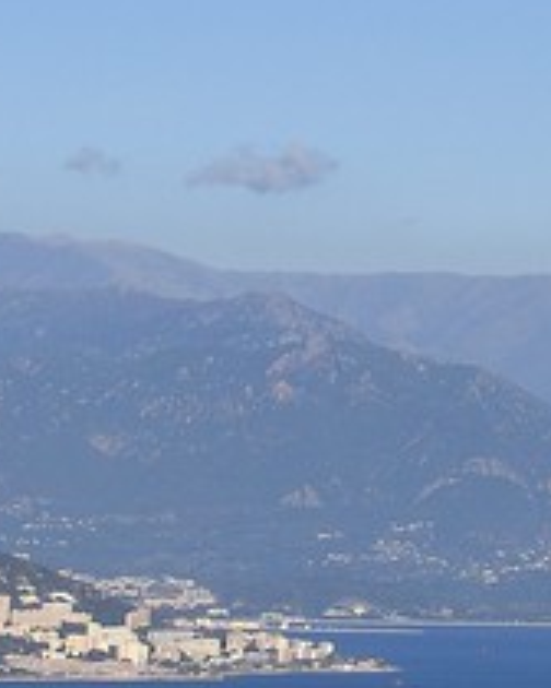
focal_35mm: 343
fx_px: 6992
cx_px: -1571
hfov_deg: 4.2
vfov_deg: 5.5
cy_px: 1550
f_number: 10
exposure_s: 1/800
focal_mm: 48
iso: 400
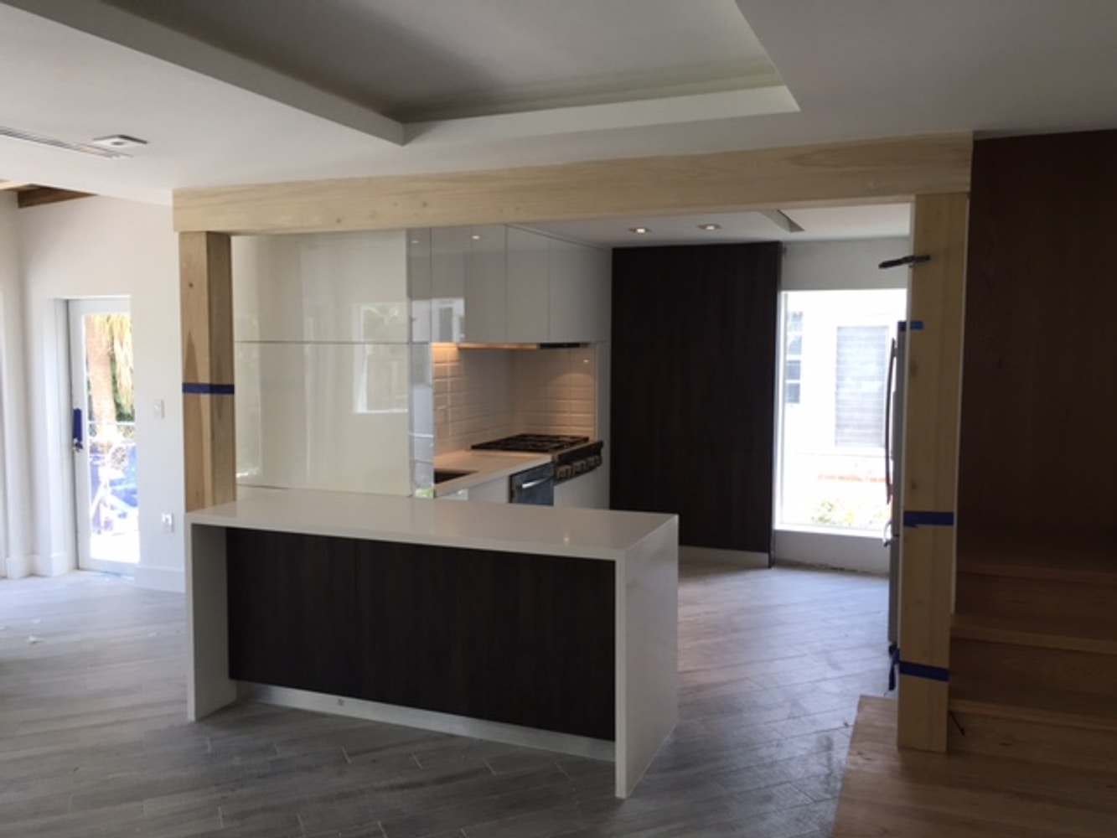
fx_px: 936
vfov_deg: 48.2
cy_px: 419
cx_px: 558
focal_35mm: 29
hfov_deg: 61.7
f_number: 2.2
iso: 40
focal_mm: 4.15
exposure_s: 1/120
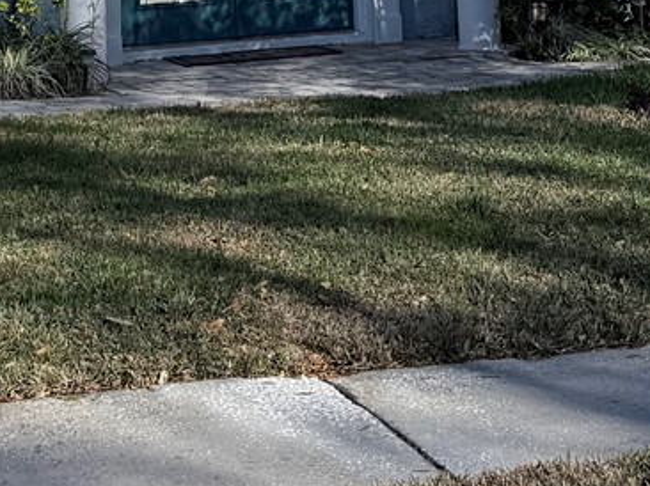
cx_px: 279
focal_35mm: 105
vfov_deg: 12.3
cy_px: -518
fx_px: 1970
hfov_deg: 18.7
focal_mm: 6.76
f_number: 1.78
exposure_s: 1/5319
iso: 80
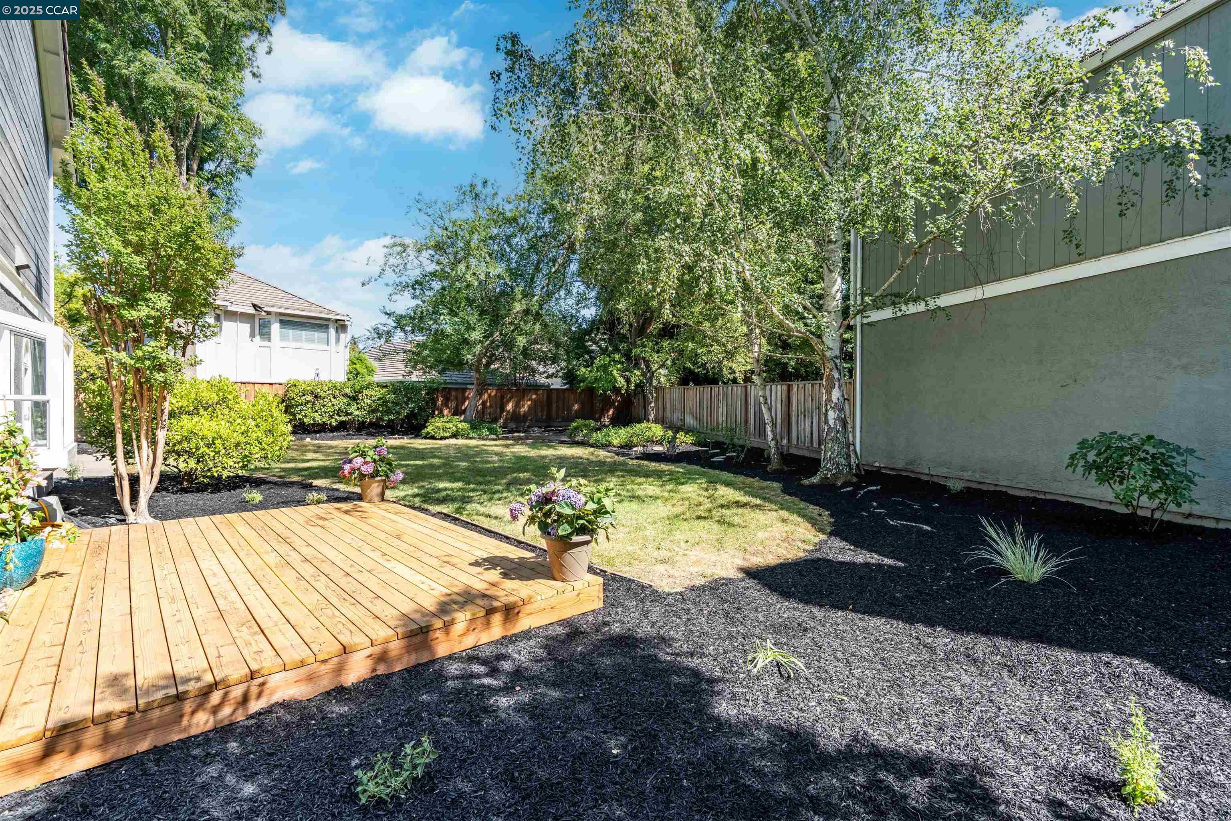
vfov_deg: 73.7
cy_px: 410
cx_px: 616
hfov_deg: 96.7
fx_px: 547
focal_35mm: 16
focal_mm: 16
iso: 400
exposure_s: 1/4000
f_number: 8
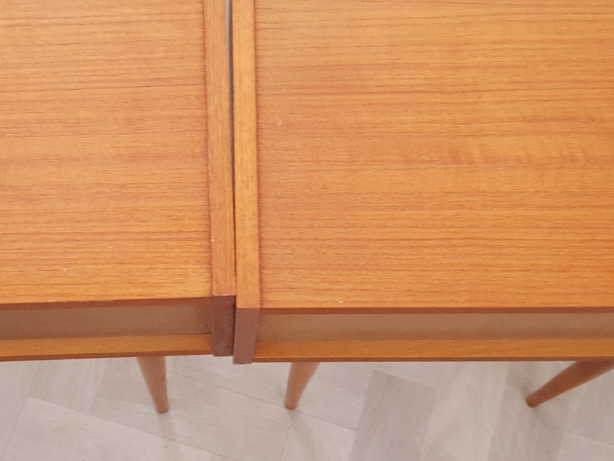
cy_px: 262
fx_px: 1029
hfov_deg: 33.1
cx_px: 247
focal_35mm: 58
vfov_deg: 25.2
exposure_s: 1/5
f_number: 1.5
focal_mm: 4.3
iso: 200
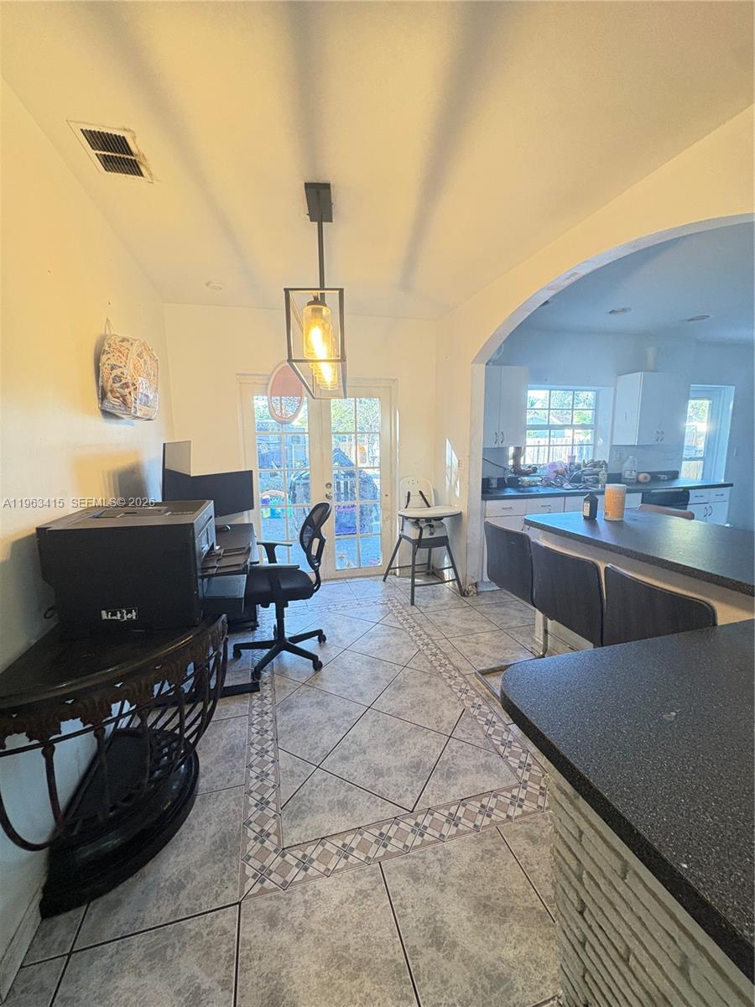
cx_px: 378
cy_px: 504
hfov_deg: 85.7
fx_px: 407
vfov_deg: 102.1
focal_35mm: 14
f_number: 2.2
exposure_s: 1/60
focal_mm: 2.22
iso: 400
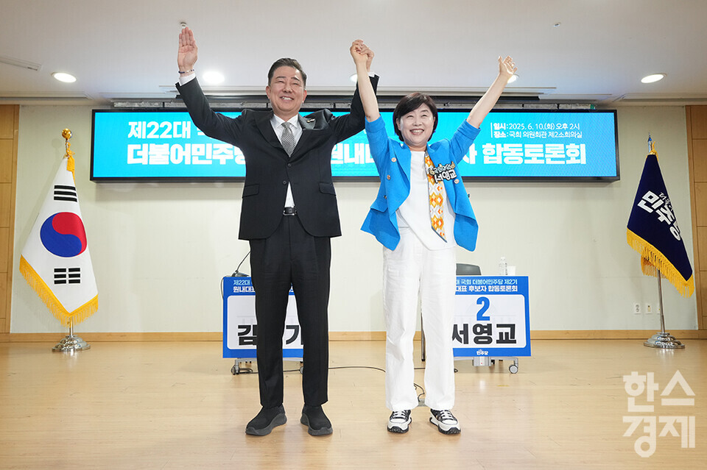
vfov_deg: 55.1
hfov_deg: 76.1
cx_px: 354
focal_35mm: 23
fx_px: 451
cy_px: 235
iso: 3200
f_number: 5.6
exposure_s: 1/125
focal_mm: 23
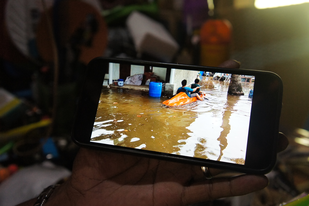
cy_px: 103
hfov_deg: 46.4
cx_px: 154
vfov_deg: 31.8
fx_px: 360
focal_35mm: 42
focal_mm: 28
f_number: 4
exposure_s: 1/160
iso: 1600
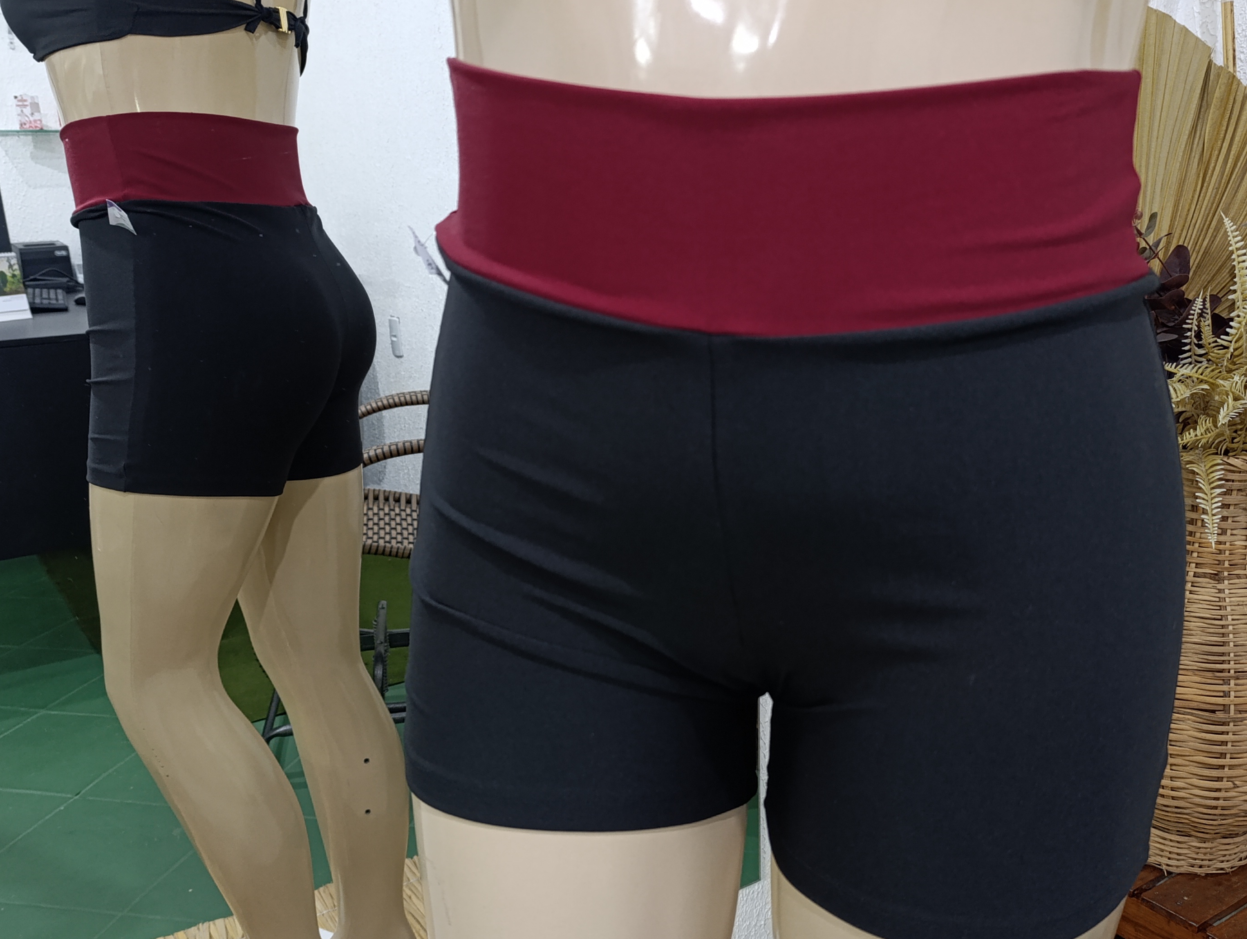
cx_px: 670
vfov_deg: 41.7
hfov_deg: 53.8
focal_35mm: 34
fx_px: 1227
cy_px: 561
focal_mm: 6.14
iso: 1000
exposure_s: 1/30
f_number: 1.6
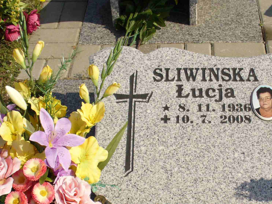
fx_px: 503
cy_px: 153
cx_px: 188
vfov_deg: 22.7
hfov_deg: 30.0
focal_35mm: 64
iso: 80
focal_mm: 6.1
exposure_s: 1/640
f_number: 5.6
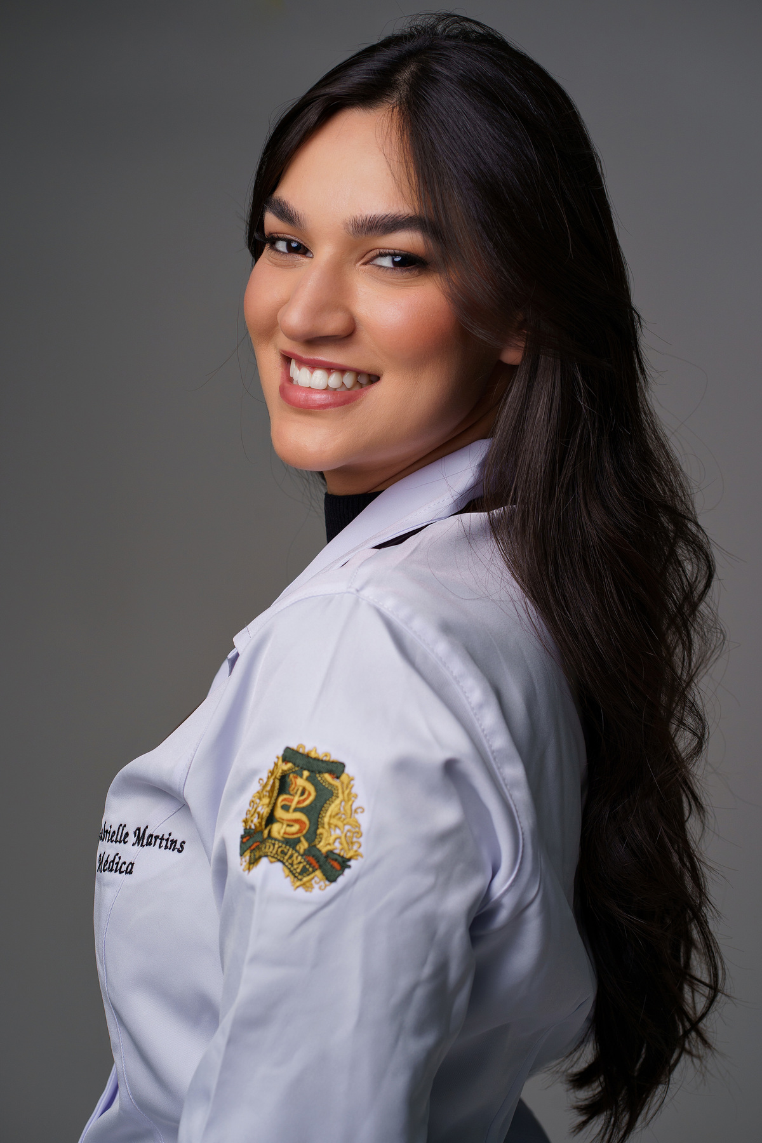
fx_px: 2699
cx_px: 381
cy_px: 572
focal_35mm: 85
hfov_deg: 16.1
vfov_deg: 23.9
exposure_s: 1/100
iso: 250
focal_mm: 85
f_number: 6.3
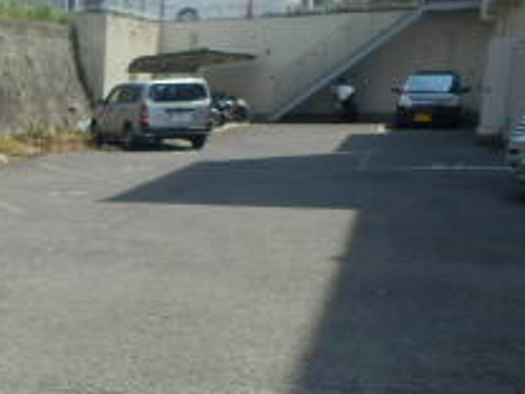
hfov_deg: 22.0
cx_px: -255
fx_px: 1122
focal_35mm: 74
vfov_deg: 19.7
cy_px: 318
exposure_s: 1/125
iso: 80
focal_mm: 4.2
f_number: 7.9
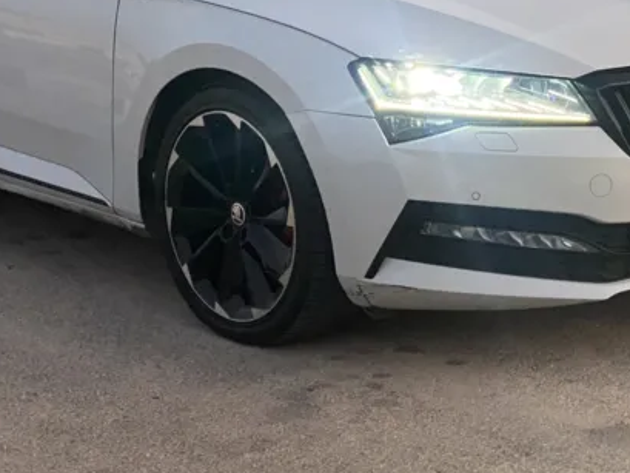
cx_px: 288
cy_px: 9
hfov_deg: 16.1
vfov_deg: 12.0
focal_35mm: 122
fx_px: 2221
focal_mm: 6
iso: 500
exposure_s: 1/34
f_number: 2
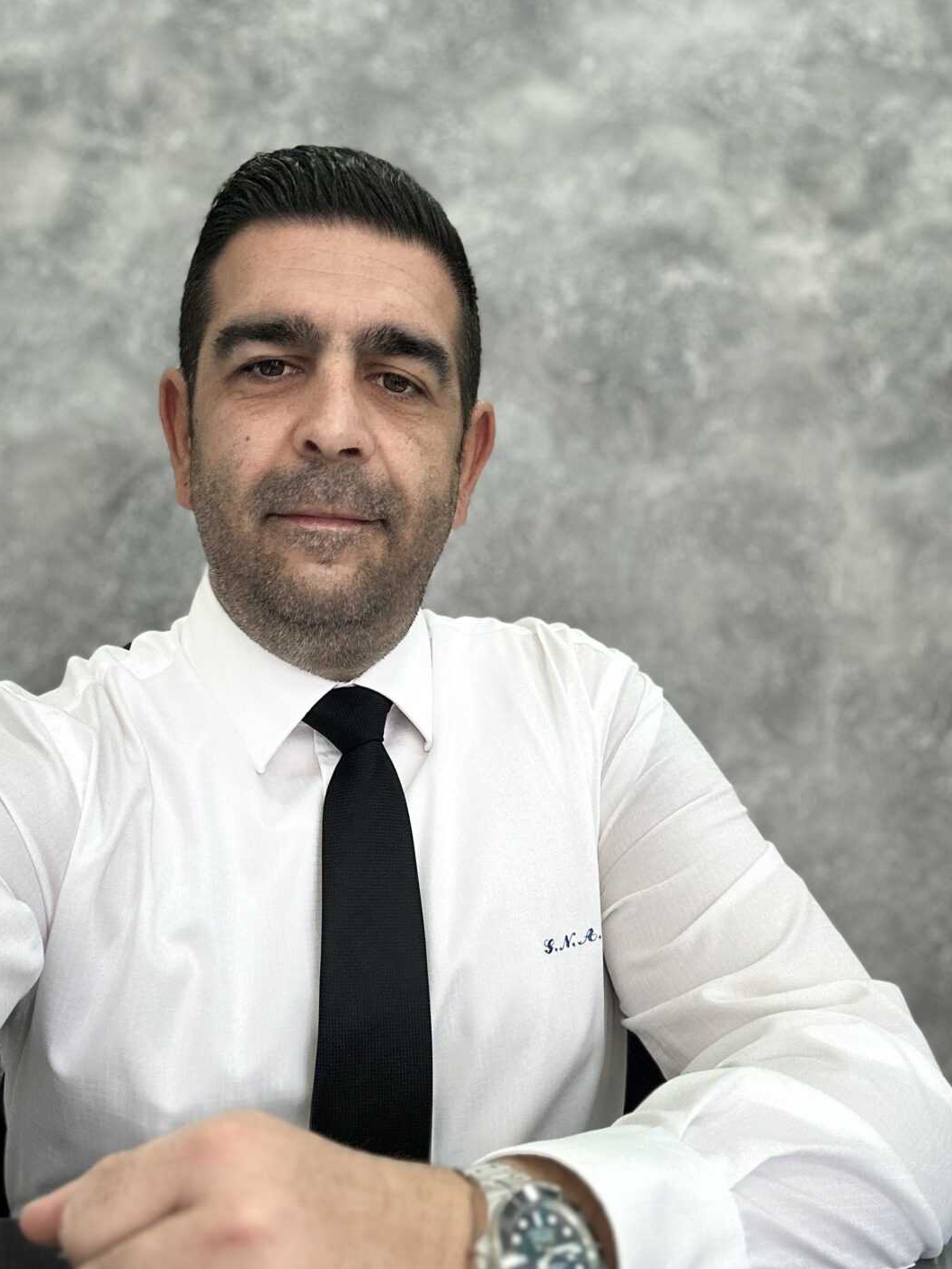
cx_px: 441
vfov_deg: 53.9
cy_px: 661
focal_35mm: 34
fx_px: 1247
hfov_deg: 41.8
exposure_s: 1/60
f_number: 1.9
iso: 125
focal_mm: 2.69
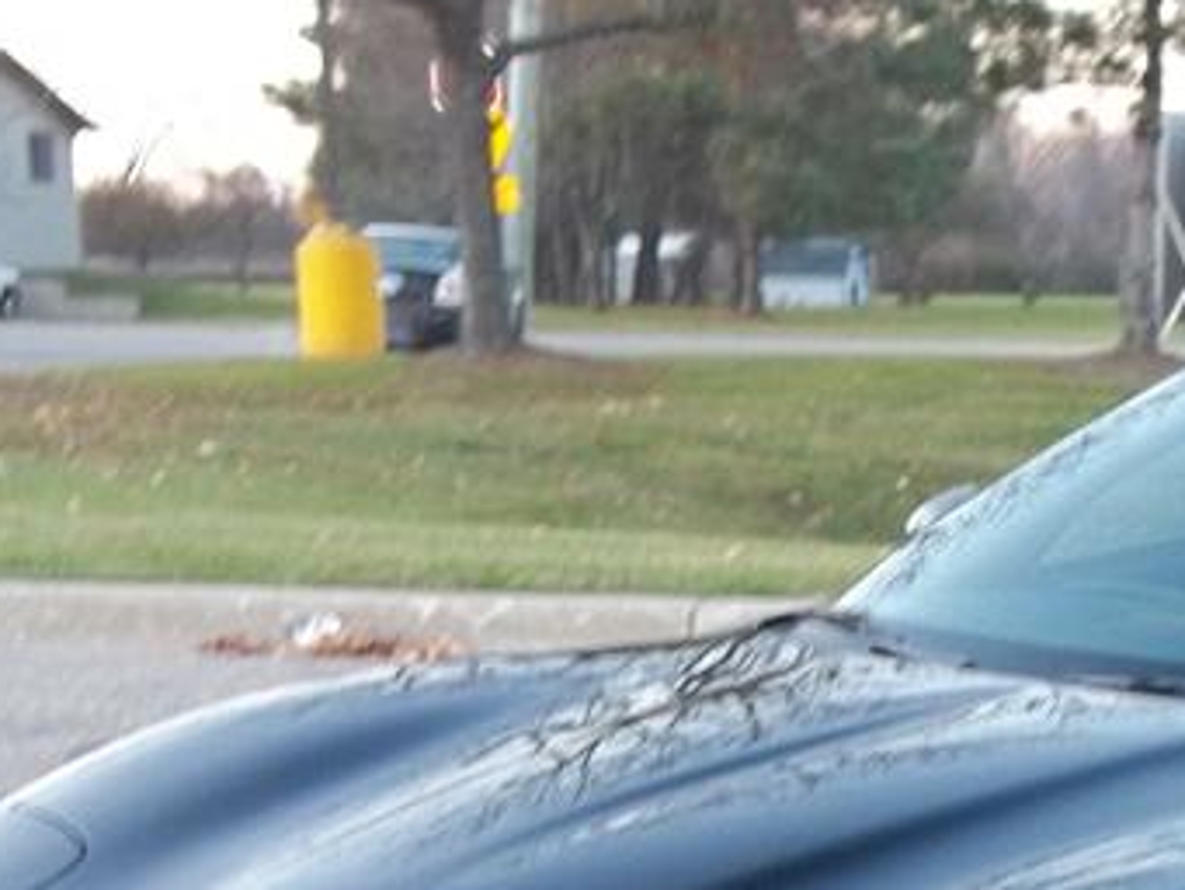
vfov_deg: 15.0
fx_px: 3287
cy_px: 1001
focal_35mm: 96
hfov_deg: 19.7
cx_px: 1258
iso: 160
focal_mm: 5.7
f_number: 2.9
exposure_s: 1/40
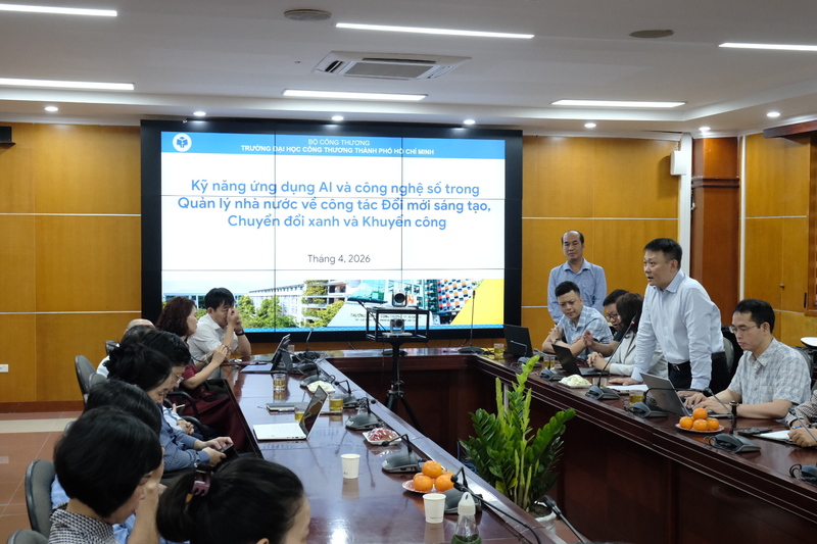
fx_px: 1021
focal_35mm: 45
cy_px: 272
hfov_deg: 43.6
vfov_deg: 29.9
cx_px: 408
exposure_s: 1/125
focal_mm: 30.2
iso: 5000
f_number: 8
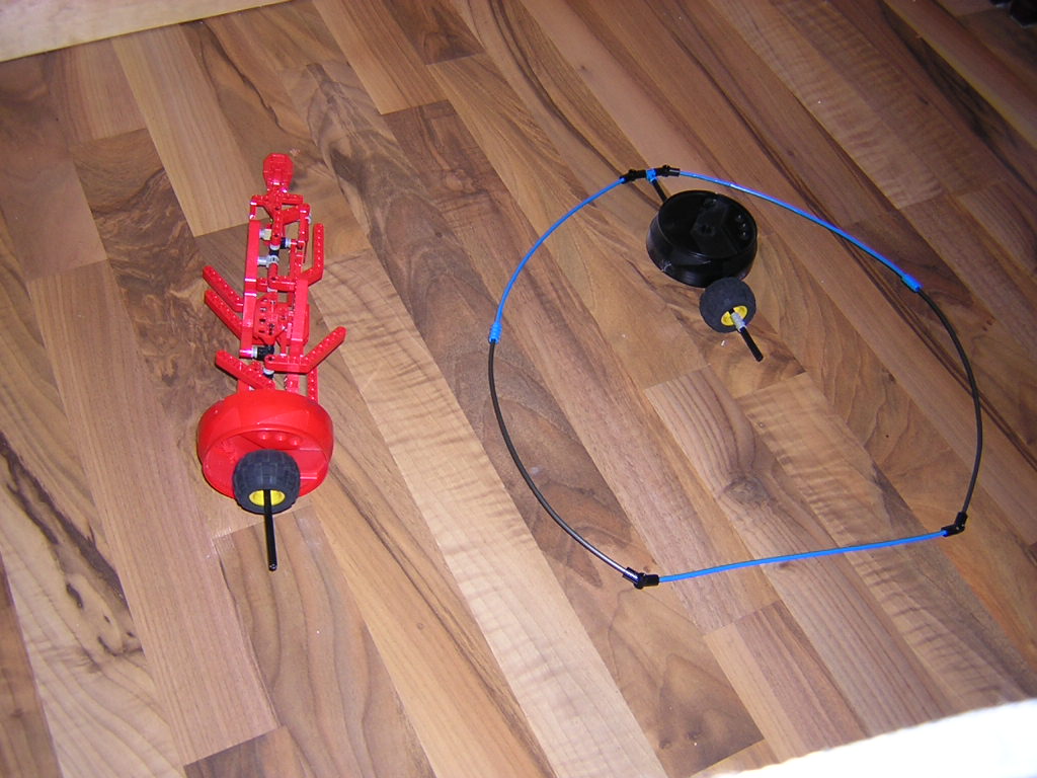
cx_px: 518
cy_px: 389
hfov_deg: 51.4
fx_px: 1078
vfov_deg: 39.7
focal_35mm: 36
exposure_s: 1/60.1
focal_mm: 4.7
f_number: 2.6
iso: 100
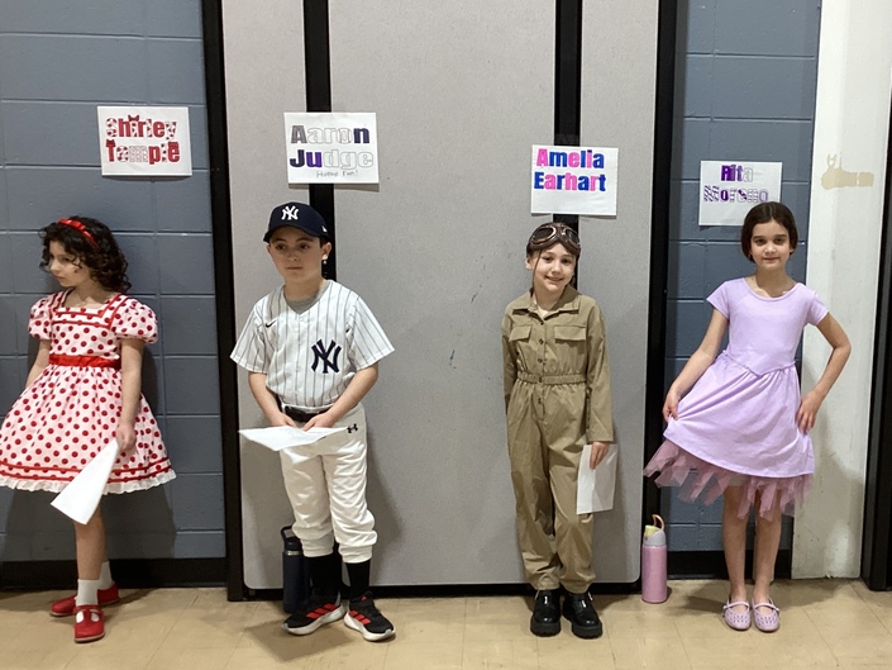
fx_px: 1160
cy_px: 391
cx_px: 611
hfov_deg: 41.4
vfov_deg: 32.1
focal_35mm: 45
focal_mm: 3.3
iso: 100
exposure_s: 1/60
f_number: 2.4
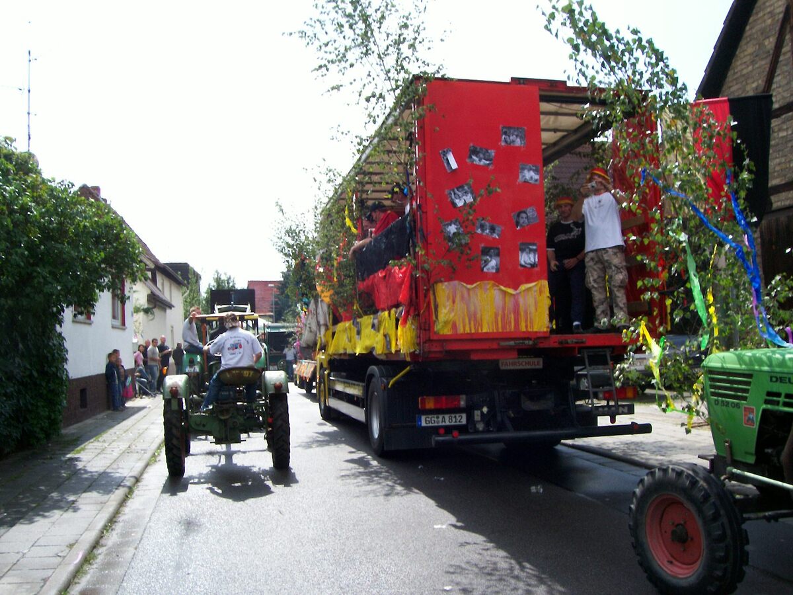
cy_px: 298
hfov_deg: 54.0
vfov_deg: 41.8
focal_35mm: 34
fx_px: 779
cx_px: 396
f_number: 5.1
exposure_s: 1/360
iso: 80
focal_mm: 5.6
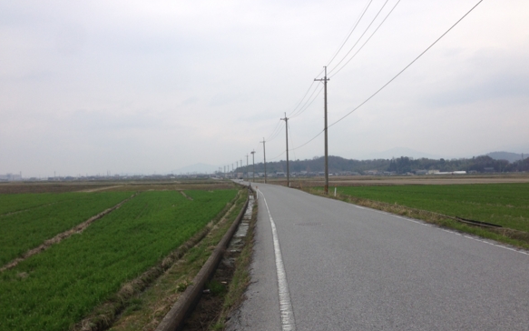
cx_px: 271
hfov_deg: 54.0
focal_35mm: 36
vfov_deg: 35.2
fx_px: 519
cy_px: 202
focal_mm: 4.12
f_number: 2.4
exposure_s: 1/1391
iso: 50
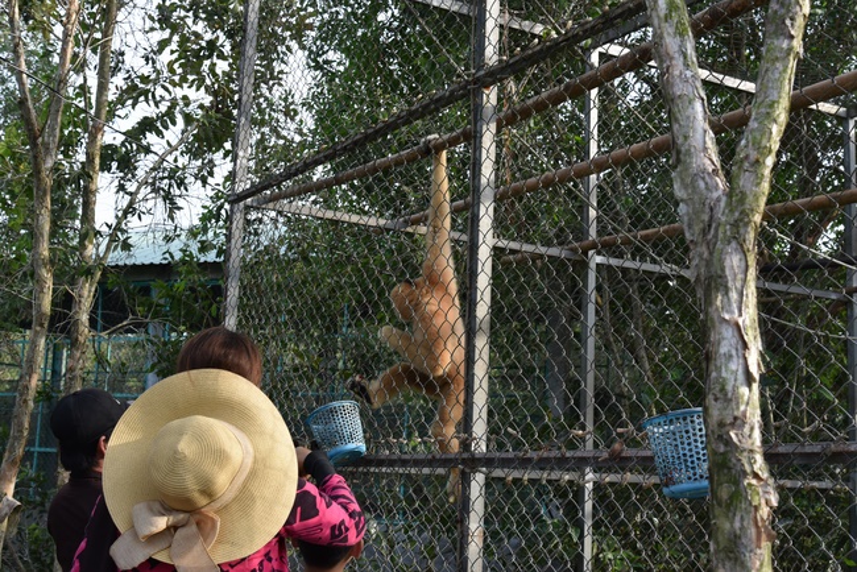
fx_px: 1143
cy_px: 286
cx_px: 428
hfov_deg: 41.1
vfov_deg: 28.1
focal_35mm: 48
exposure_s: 1/250
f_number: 8
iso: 640
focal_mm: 48
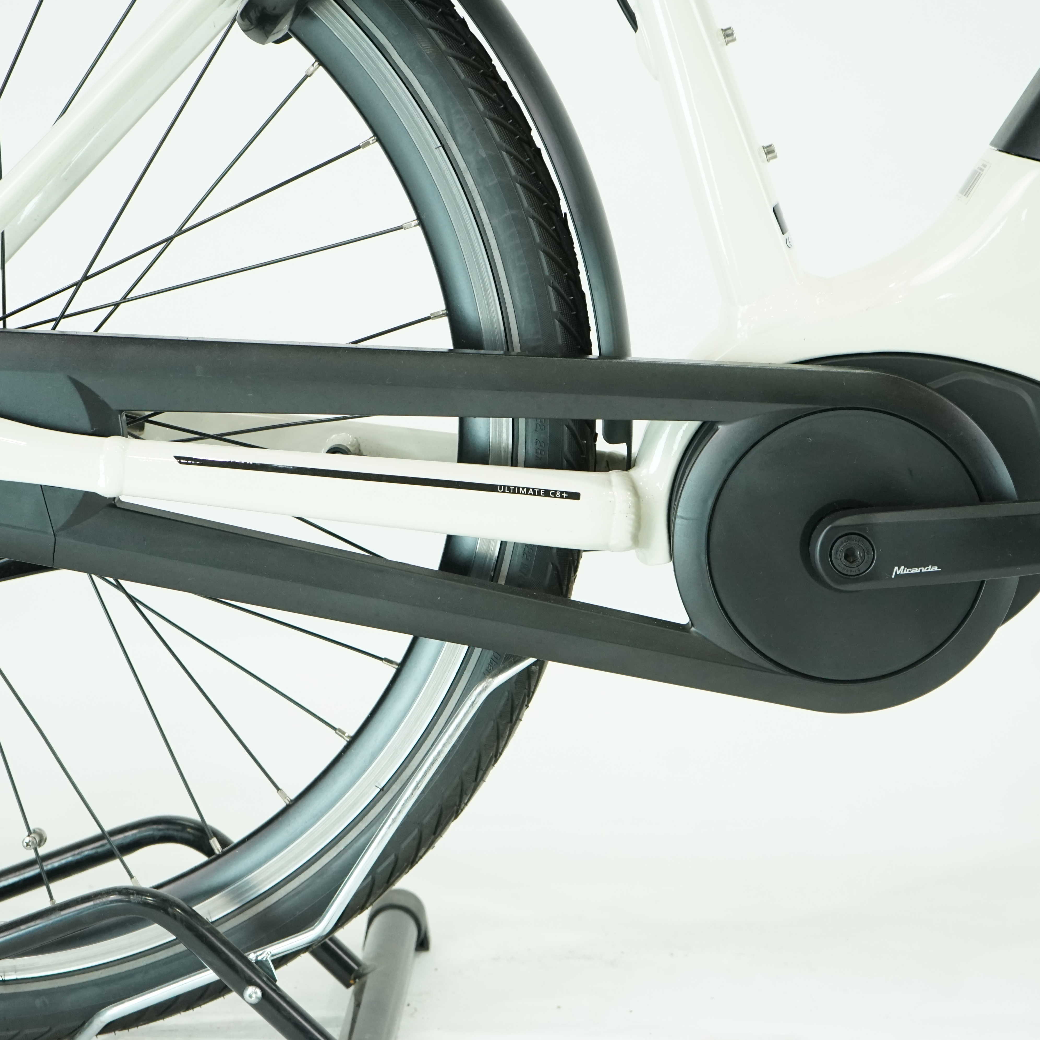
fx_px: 2651
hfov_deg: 22.2
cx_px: 507
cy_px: 520
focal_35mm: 78
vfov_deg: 22.2
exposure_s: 1/200
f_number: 5.6
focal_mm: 61
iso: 2000
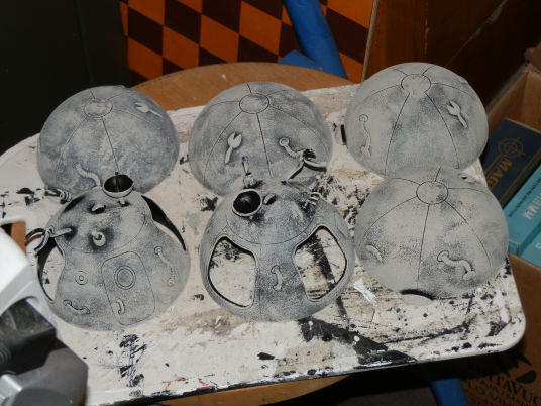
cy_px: 203
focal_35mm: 98
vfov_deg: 15.1
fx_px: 1532
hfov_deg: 20.0
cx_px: 270
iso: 100
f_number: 4
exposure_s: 1/125
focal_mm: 17.64
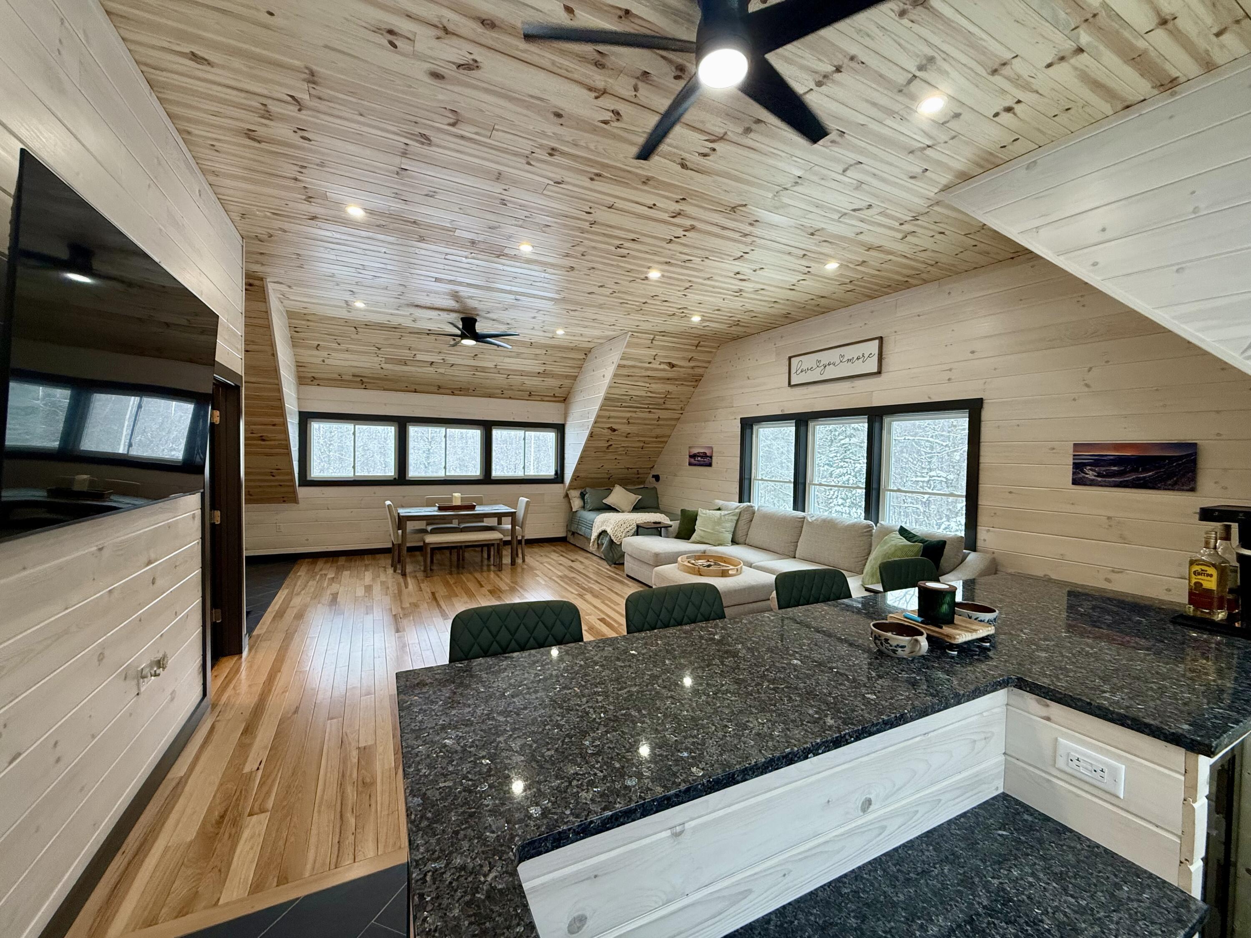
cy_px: 469
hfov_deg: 102.1
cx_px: 626
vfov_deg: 85.7
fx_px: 506
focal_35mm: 14
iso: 200
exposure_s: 1/120
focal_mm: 2.22
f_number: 2.2
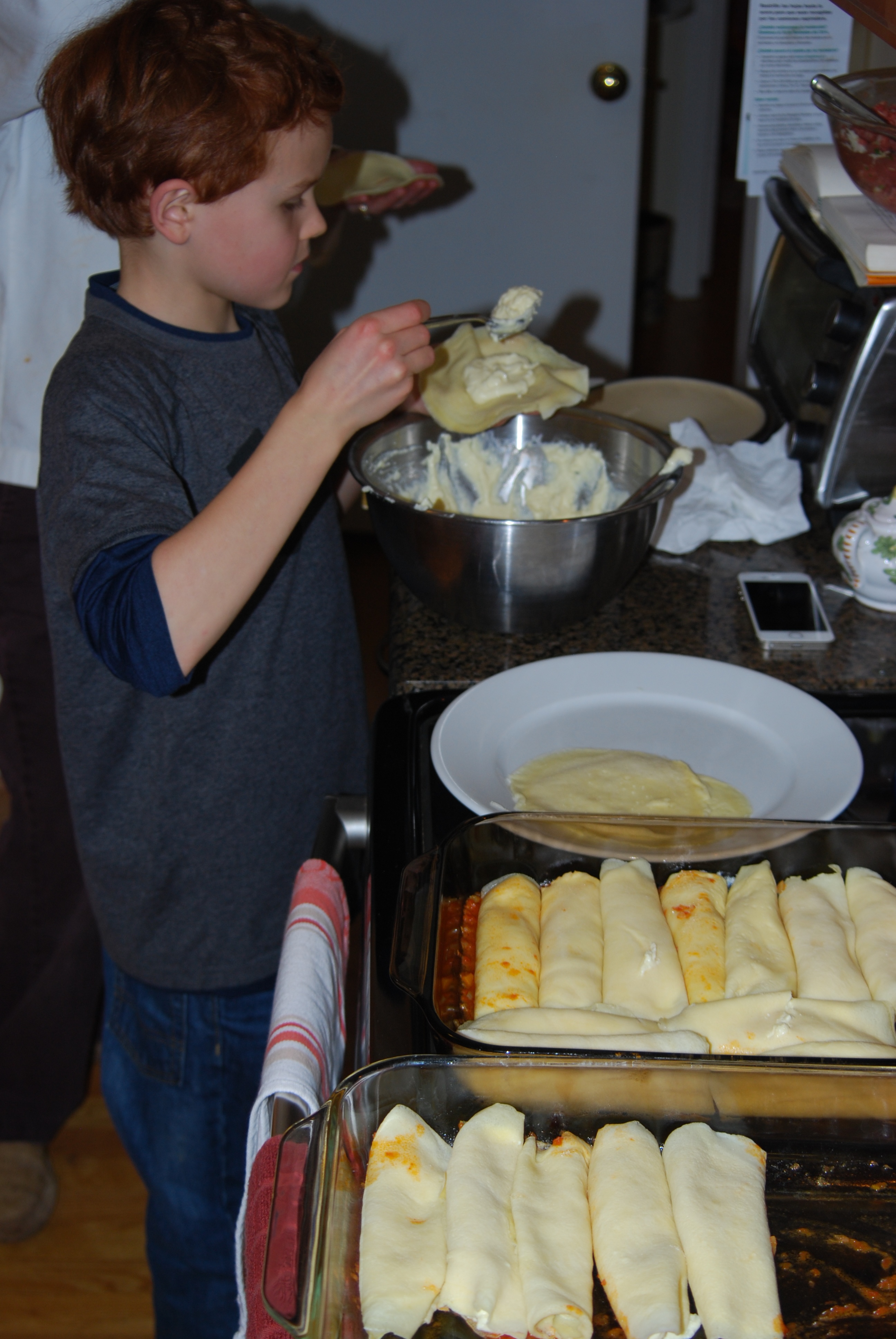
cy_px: 670
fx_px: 1954
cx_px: 448
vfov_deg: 37.8
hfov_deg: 25.8
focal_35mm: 52
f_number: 4
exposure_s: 1/60
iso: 200
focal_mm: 35
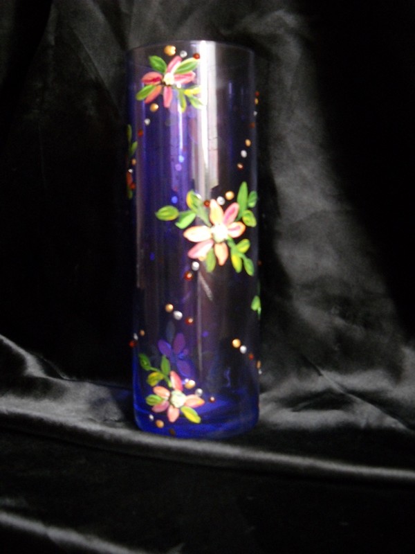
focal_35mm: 41
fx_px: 655
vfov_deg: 45.8
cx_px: 208
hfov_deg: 35.1
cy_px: 277
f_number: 3.1
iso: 400
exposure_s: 1/17
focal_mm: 6.72
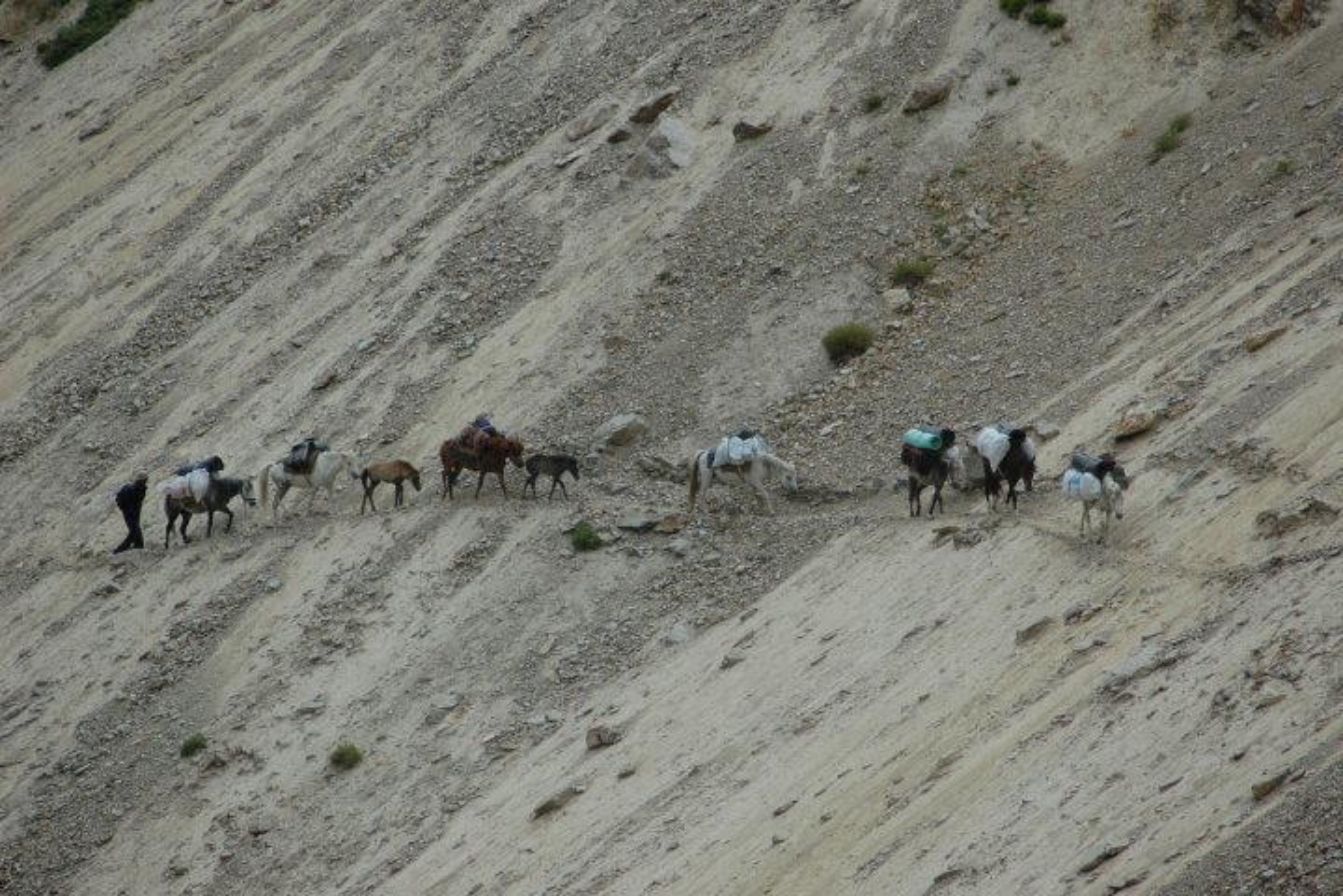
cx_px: 672
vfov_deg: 4.2
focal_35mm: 330
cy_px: 448
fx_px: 12310
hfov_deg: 6.2
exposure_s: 1/1250
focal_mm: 220
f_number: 5
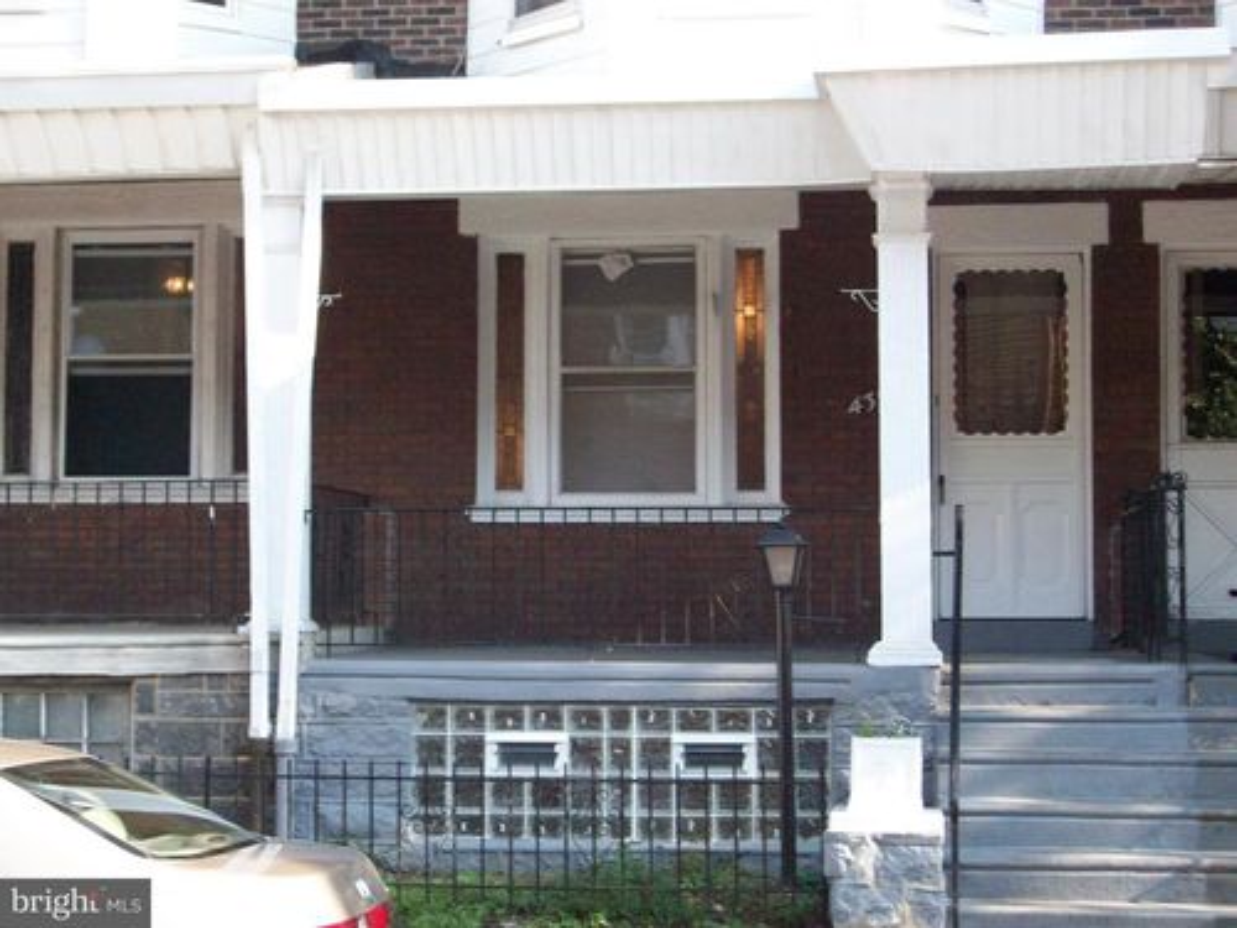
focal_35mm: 66
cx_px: 618
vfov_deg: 22.3
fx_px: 2359
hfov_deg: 29.4
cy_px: 464
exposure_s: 1/162
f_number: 4.1
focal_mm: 11
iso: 160
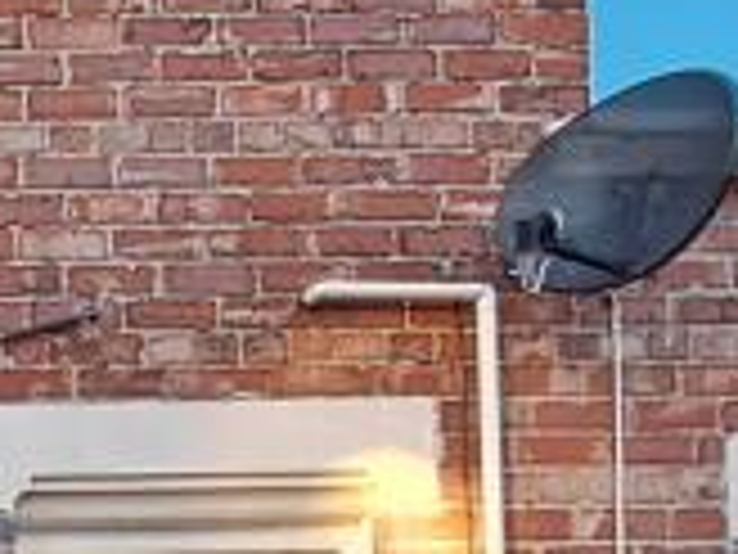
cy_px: 950
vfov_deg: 15.9
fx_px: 1727
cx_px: -504
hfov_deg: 19.5
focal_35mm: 81
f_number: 2.2
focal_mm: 1.42
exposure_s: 1/100
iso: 50
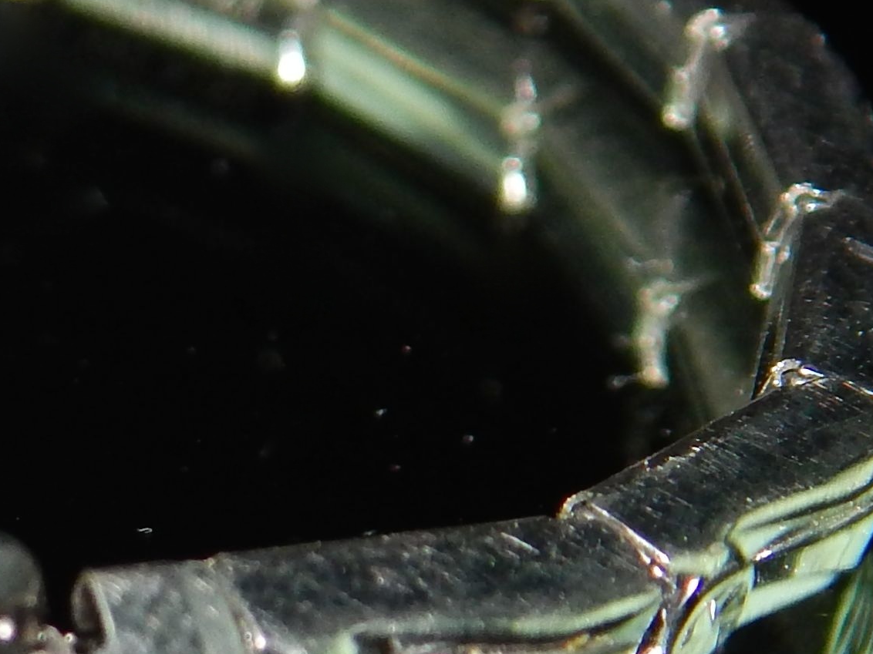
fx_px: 4413
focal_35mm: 175
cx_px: -231
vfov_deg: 8.4
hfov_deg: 11.0
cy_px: 639
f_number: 7.1
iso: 200
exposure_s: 1/30
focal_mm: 7.7
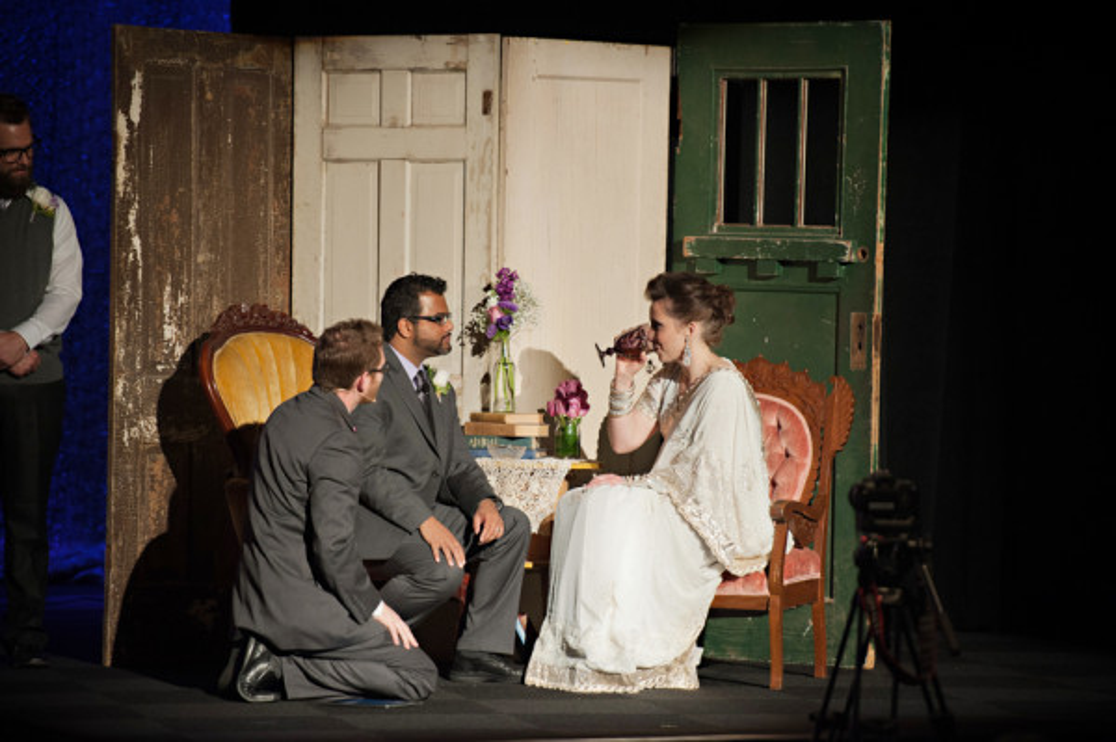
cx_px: 558
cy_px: 371
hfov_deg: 10.3
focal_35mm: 200
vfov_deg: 6.9
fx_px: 6195
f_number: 2.8
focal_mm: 200
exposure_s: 1/160
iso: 1250
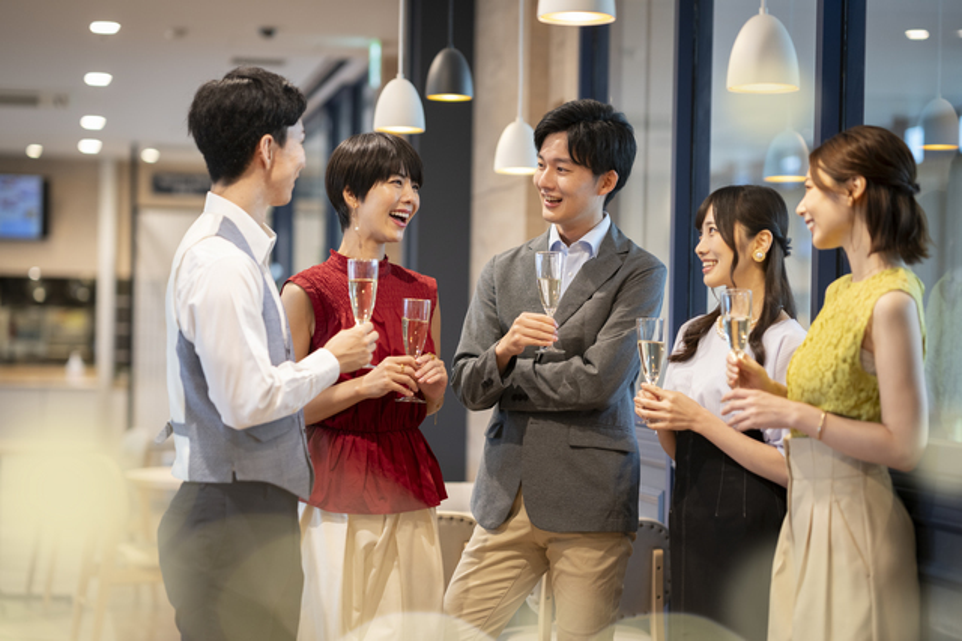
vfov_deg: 16.1
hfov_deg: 23.9
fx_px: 2270
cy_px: 320
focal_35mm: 85
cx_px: 481
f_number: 2
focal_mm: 85
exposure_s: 1/250
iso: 500
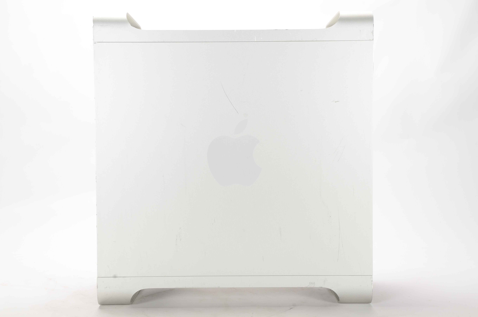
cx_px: 239
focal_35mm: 51
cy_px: 158
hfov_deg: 39.0
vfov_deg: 26.4
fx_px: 676
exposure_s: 1/160
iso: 200
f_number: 14
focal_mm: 34
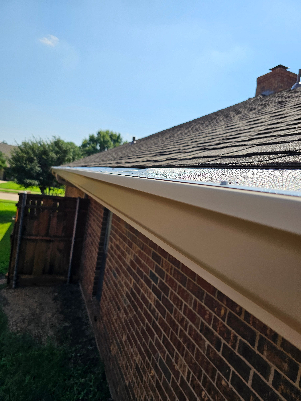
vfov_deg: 73.9
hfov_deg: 58.9
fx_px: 267
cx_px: 150
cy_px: 200
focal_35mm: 23
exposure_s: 1/2000
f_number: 1.7
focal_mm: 6.3
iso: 32
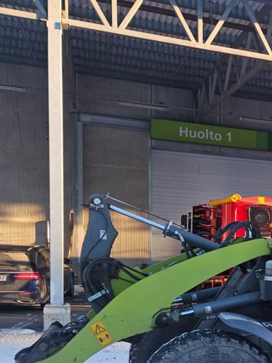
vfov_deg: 36.4
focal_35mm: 51
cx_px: 320
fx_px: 535
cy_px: 285
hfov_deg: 25.8
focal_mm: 5.4
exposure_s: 1/135
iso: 25
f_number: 1.8
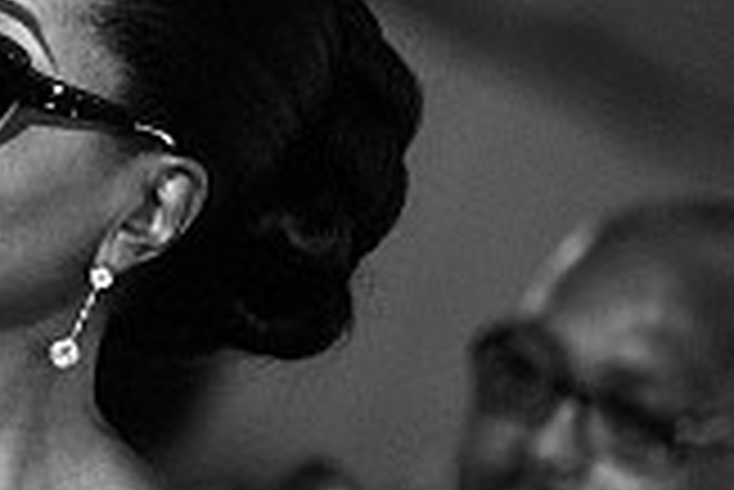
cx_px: -437
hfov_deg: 3.0
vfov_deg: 2.0
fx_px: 13754
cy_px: 92
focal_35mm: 674
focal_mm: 185
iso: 2000
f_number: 2.8
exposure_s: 1/125
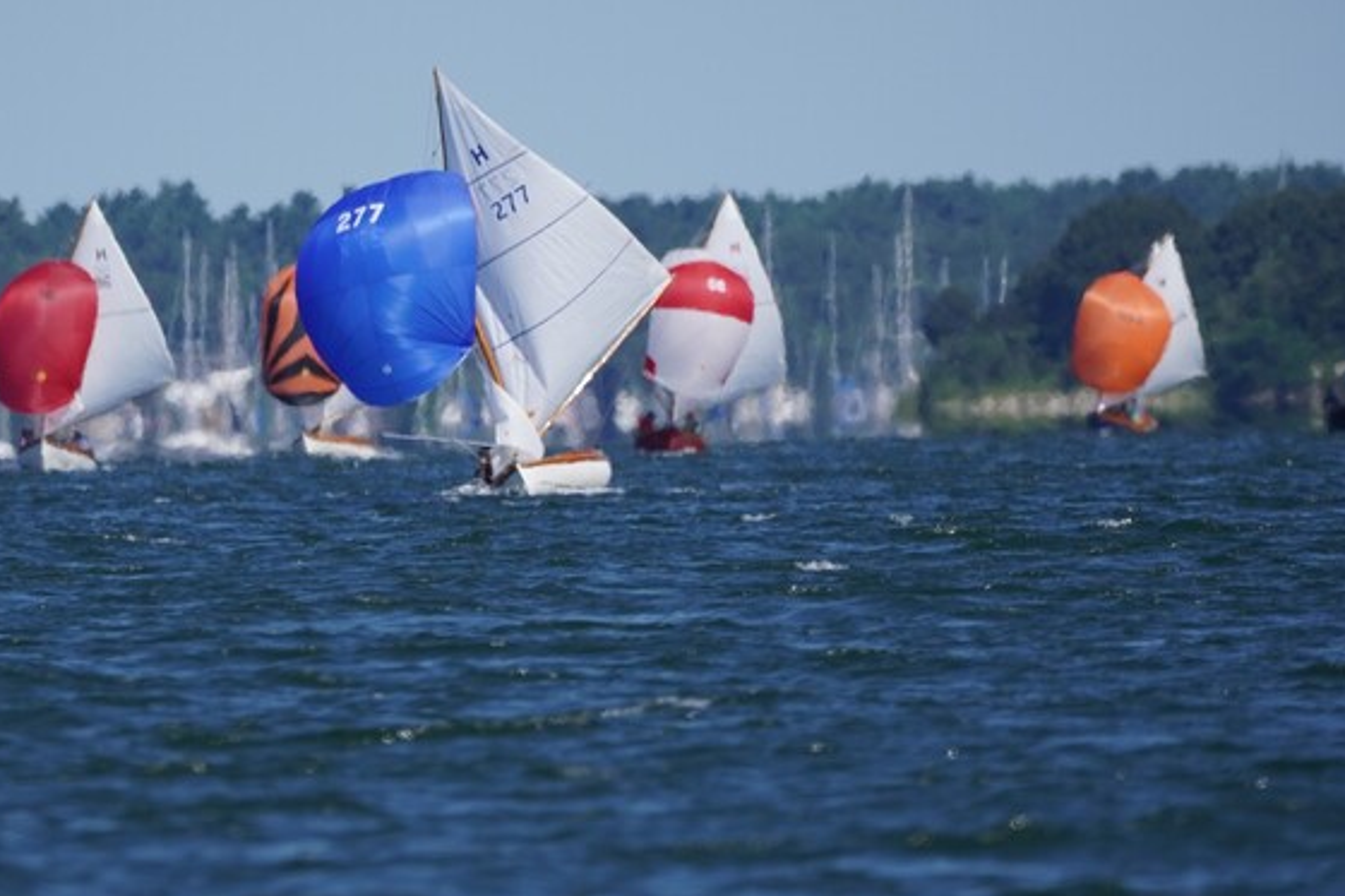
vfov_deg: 1.1
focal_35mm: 1286
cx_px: 432
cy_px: 309
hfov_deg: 1.6
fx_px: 48029
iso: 250
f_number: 6.3
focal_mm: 600
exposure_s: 1/1600
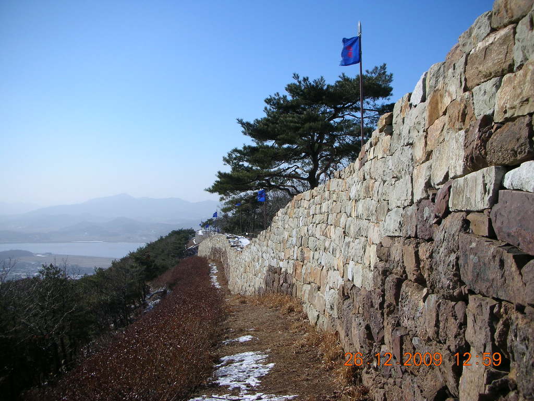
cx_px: 267
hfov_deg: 52.6
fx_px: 540
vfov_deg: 40.7
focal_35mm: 35
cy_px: 200
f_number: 8.5
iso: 50
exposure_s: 1/123
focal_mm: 5.8
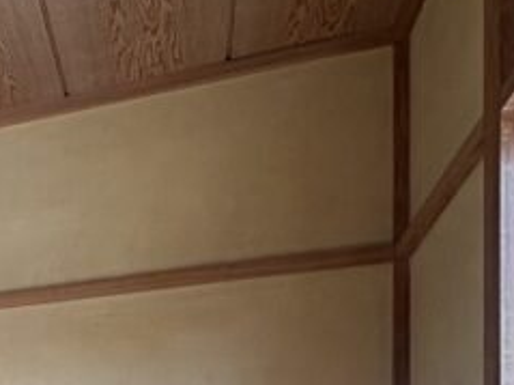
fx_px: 890
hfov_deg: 24.7
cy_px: 557
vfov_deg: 21.1
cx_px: -262
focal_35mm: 60
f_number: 2.2
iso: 200
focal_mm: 2.22
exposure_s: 1/120
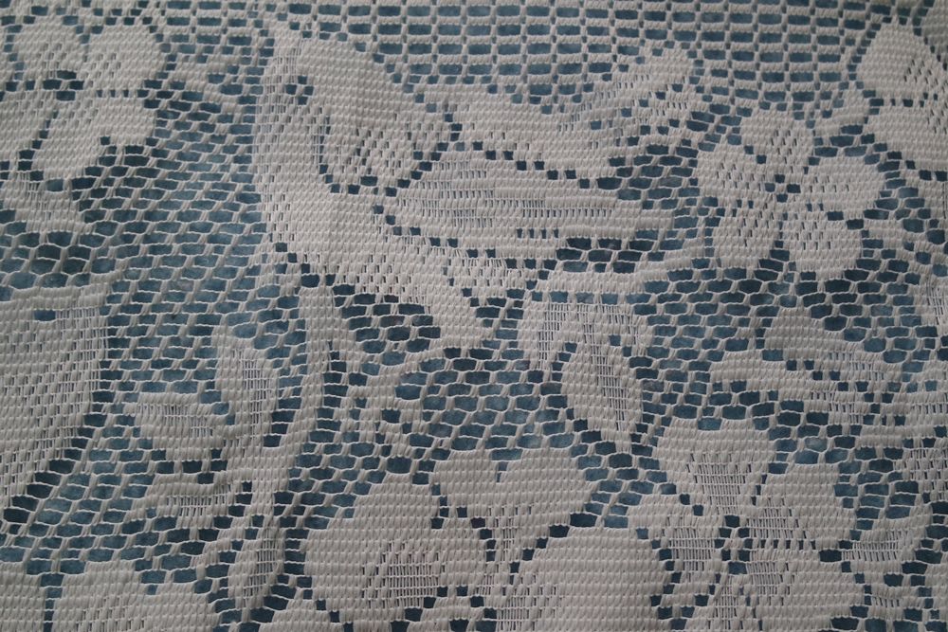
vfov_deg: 27.5
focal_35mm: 49
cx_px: 474
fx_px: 1290
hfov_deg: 40.3
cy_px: 316
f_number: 4.5
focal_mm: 32
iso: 1600
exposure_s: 1/60
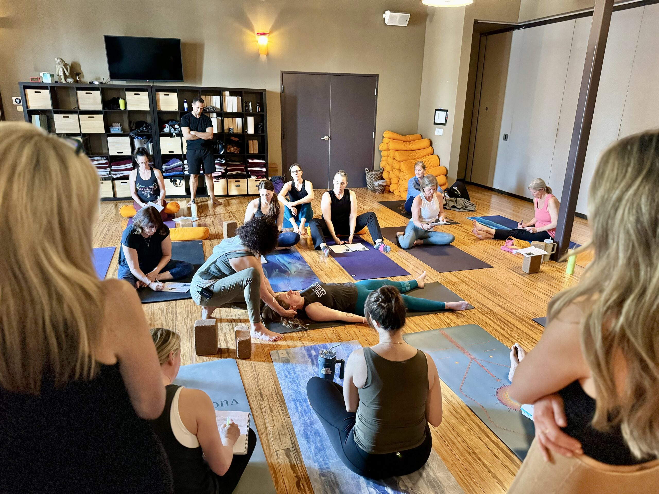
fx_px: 457
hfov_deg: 71.6
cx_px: 330
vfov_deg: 56.8
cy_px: 247
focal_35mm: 24
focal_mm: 6.86
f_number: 1.78
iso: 800
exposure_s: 1/40
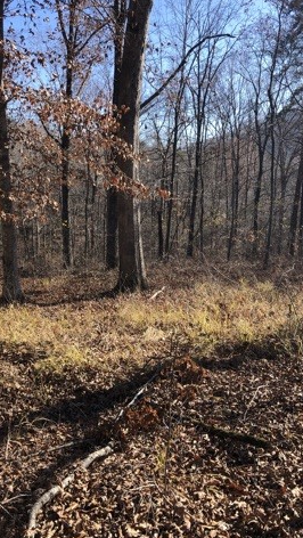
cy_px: 269
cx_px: 126
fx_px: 442
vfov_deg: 62.6
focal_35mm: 31
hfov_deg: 37.7
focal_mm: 3.99
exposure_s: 1/747
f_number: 1.8
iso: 20
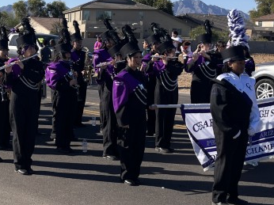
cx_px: 28
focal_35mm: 77
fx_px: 609
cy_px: 92
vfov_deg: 19.1
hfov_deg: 24.6
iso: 50
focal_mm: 5.1
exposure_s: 1/3311
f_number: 1.6
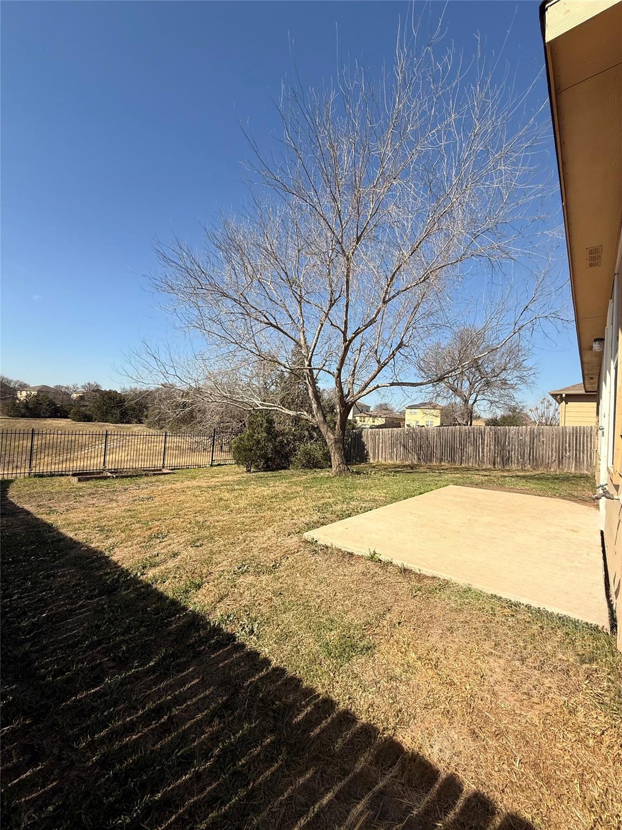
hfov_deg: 85.7
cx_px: 311
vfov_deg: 102.1
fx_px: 335
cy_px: 415
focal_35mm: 14
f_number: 2.2
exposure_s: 1/2165
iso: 50
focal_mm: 2.22
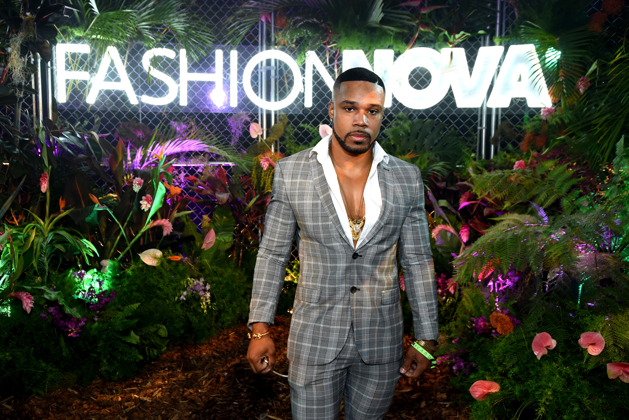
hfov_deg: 54.4
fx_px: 612
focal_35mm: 35
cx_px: 314
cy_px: 210
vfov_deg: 37.9
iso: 1250
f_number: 5.6
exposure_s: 1/80
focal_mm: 35
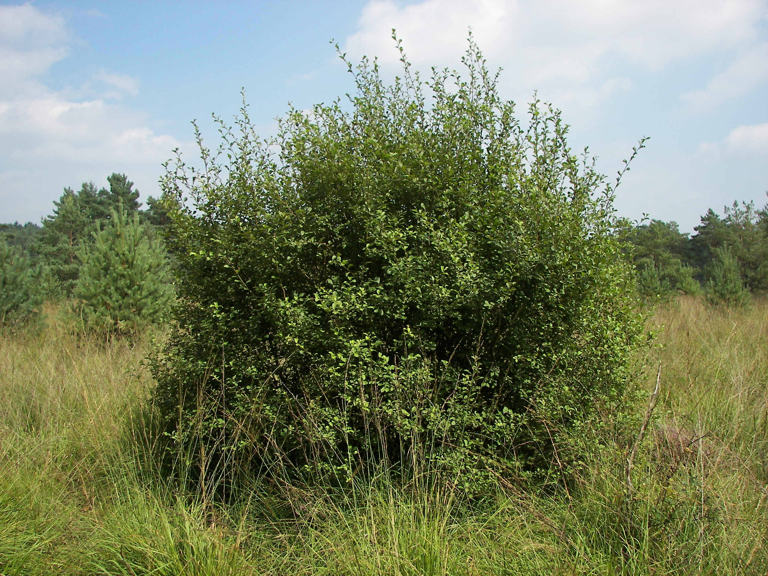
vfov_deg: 39.7
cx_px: 384
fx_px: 799
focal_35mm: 36
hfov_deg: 51.4
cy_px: 288
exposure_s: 1/640
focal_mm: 6
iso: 50
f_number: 2.8
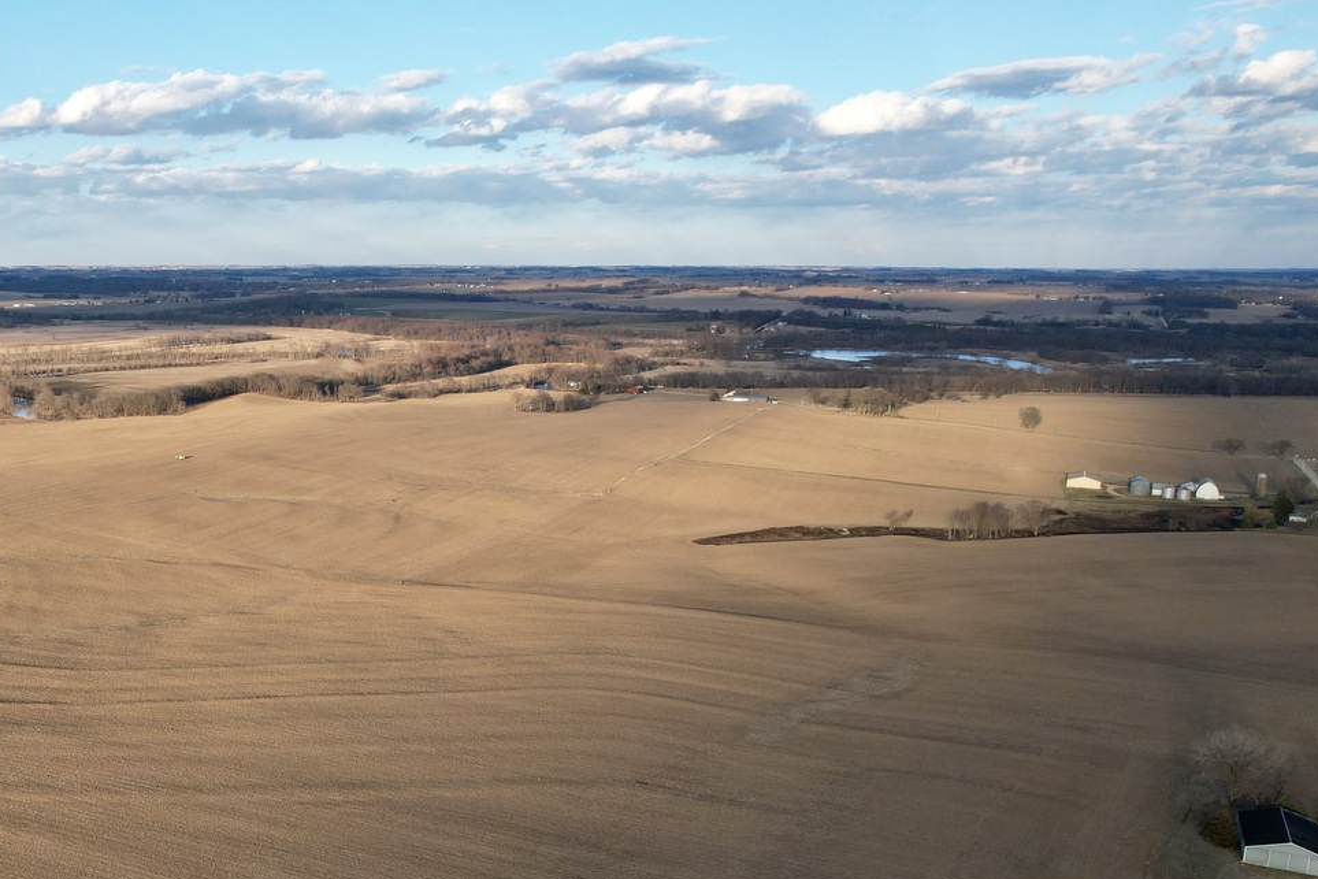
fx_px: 1355
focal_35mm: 37
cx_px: 266
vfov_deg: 35.8
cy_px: 542
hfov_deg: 48.9
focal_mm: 8.38
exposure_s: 1/80
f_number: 2.8
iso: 100
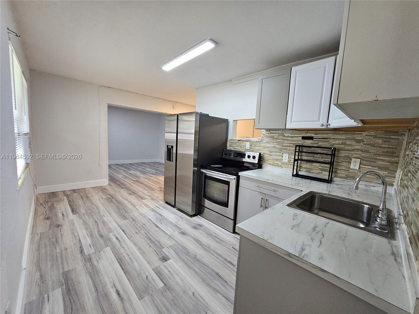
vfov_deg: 89.9
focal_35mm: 13
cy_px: 157
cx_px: 210
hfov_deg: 106.2
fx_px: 157
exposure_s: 1/60
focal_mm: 2.2
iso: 320
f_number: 2.2
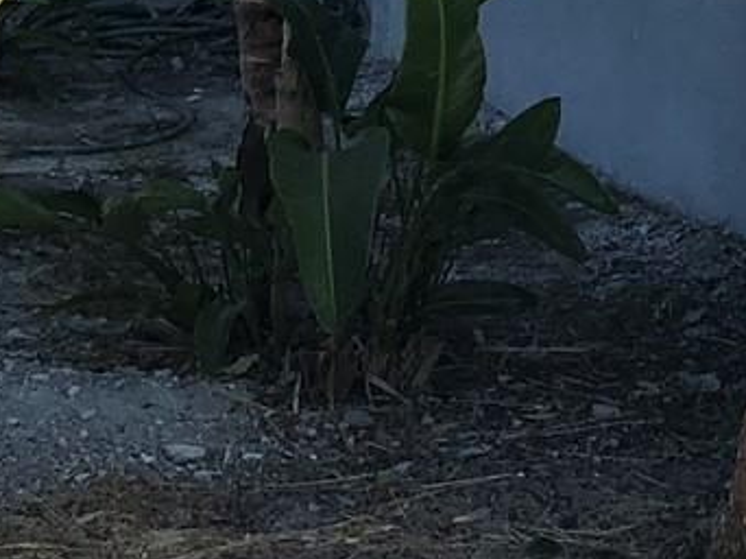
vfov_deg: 10.4
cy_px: -572
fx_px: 2821
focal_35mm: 131
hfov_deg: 13.7
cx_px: 1276
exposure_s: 1/716
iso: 20
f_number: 1.8
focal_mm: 3.99
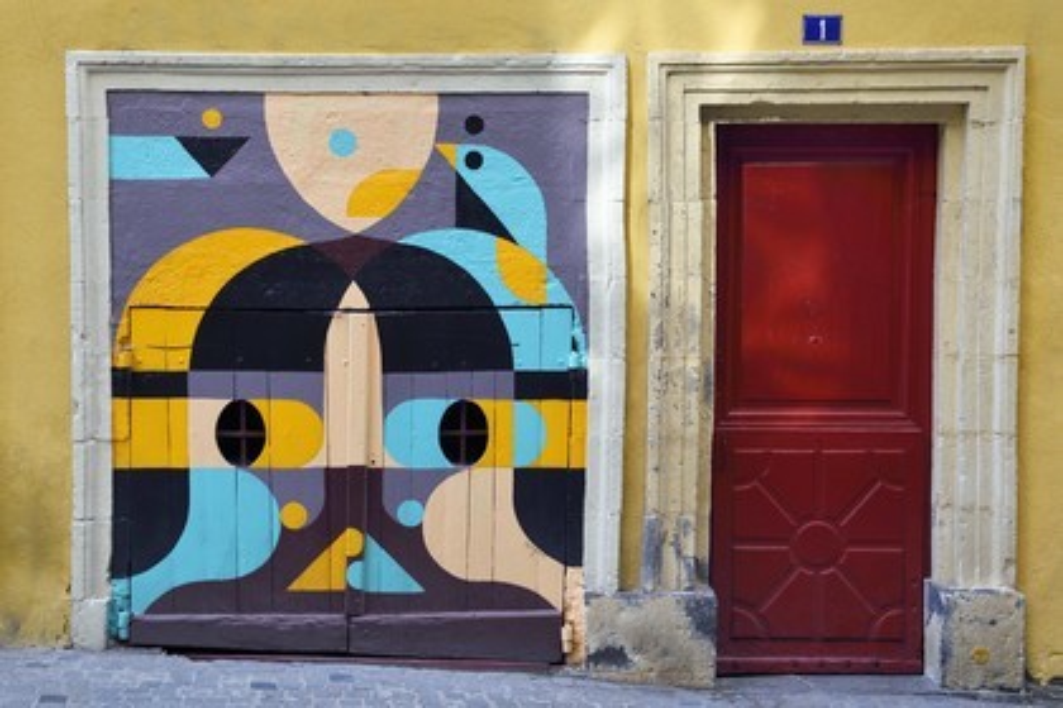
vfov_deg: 27.0
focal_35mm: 50
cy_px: 354
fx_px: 1476
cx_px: 532
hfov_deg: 39.6
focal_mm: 50
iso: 800
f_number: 10
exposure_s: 1/160
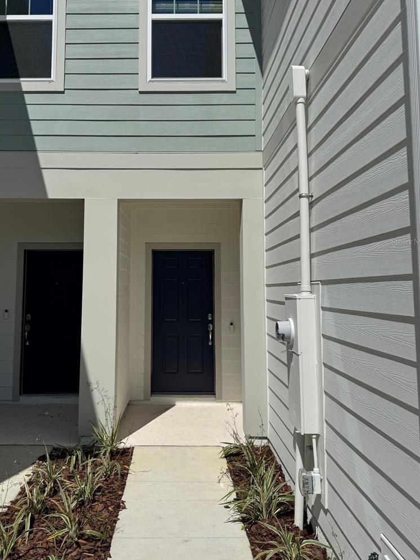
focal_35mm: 29
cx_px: 177
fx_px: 469
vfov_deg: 61.4
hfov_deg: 48.1
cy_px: 241
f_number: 1.78
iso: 64
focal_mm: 6.76
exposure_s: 1/12346
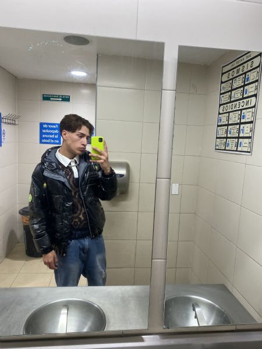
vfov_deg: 67.3
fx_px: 262
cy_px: 174
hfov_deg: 53.1
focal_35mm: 26
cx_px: 131
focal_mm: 4.25
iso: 80
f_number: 1.8
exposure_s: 1/120
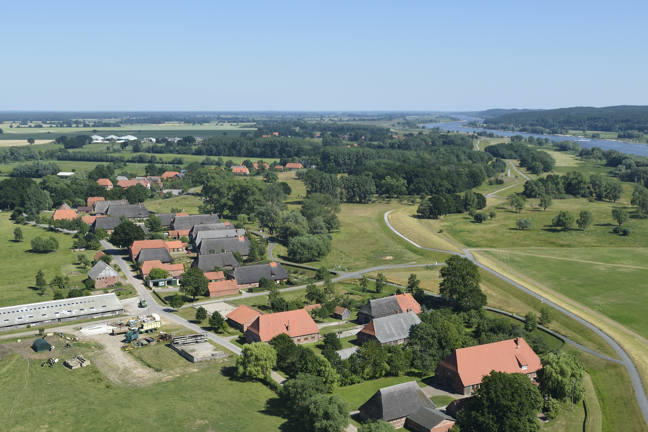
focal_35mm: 44
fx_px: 786
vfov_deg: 30.6
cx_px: 343
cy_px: 256
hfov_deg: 44.8
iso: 200
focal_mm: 21
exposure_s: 1/400
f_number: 8
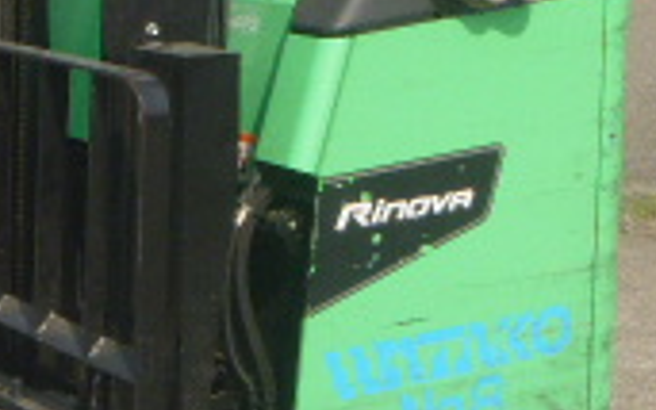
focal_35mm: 99
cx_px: 219
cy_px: 15
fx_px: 1771
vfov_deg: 13.1
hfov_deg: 20.9
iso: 100
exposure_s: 1/400
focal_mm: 4.5
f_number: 9
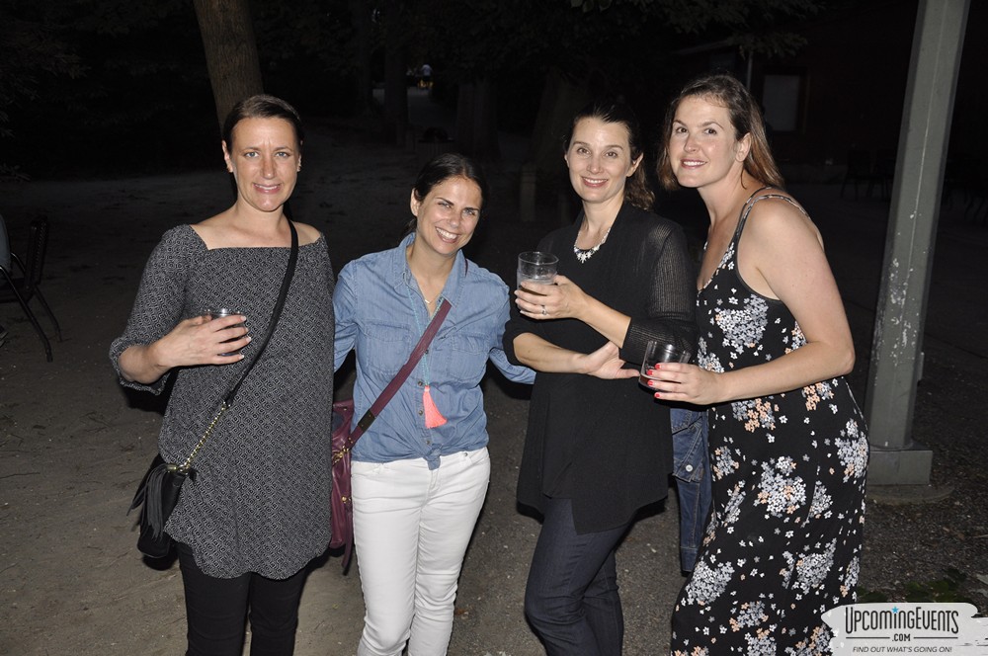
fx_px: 904
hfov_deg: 57.3
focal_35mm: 33
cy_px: 328
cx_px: 494
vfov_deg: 39.9
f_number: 3.8
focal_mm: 22
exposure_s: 1/60
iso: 400
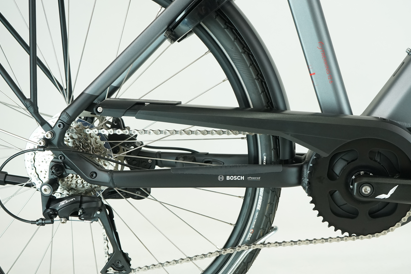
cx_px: 246
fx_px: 582
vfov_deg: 26.4
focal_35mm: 51
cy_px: 166
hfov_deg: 38.7
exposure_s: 1/200
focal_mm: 40
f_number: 5.6
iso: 1600
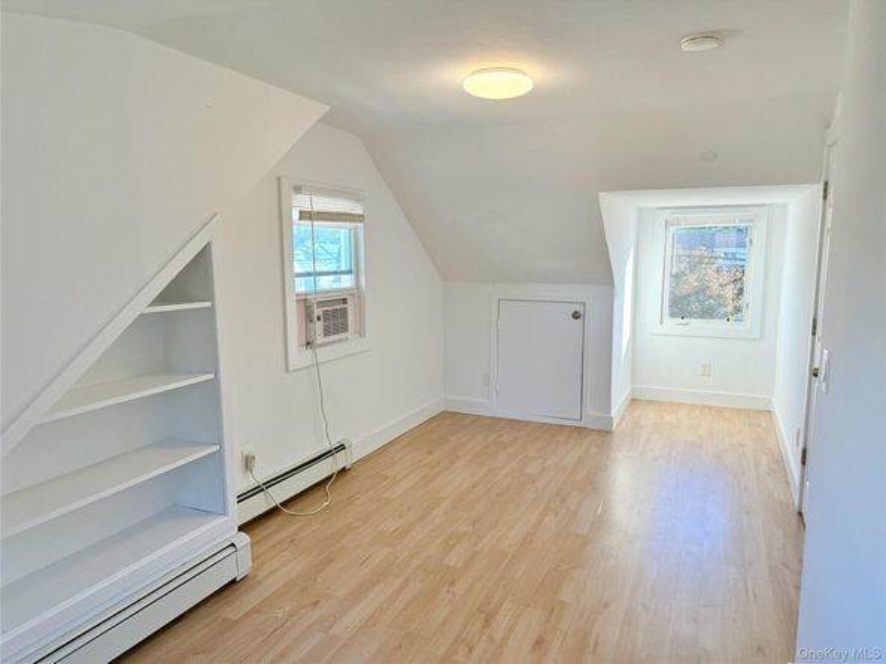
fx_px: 614
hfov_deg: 71.6
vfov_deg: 56.8
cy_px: 332
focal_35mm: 24
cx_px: 443
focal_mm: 6.76
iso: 100
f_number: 1.78
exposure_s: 1/180
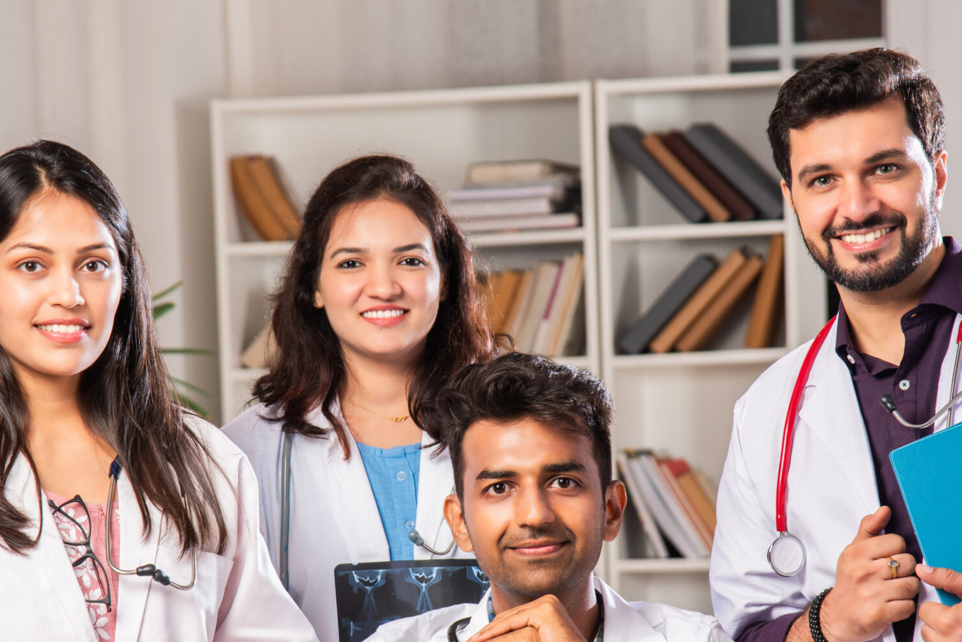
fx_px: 5505
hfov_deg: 10.0
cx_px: 471
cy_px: 491
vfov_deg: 6.7
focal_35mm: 206
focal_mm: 120
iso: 160
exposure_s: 1/125
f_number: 5.6
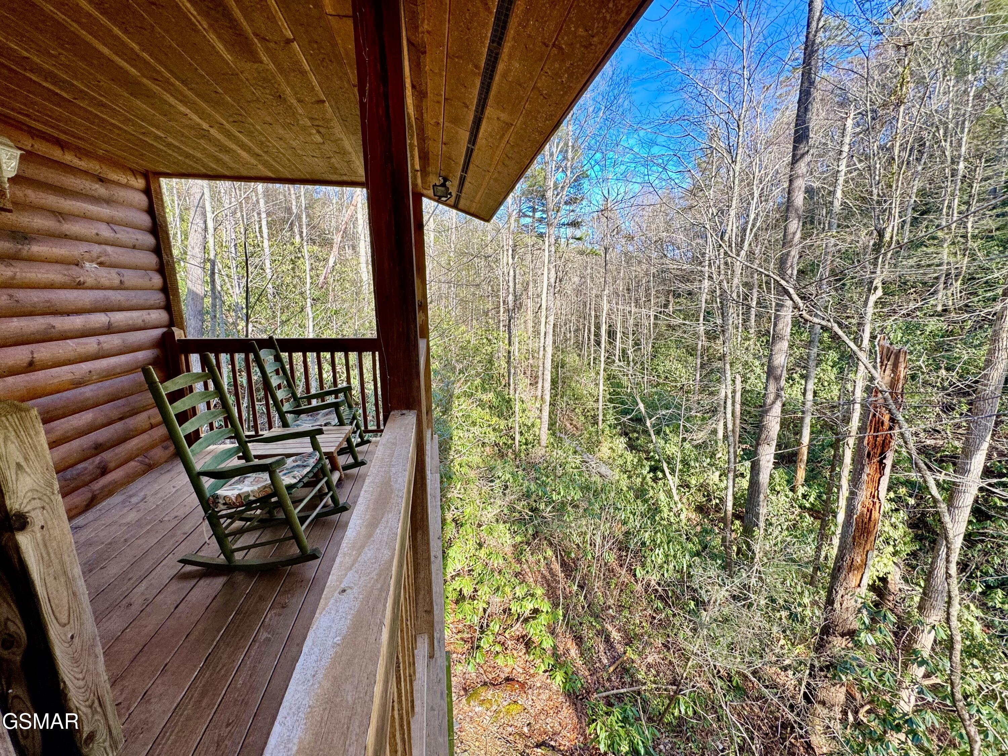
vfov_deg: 85.7
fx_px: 408
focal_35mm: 14
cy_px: 378
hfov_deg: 102.1
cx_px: 504
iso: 64
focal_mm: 2.22
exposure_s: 1/99
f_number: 2.2
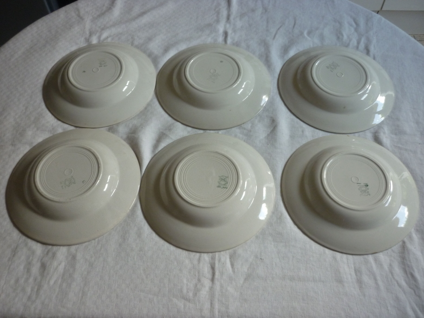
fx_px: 404
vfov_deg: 42.9
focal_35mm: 33
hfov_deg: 55.4
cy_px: 159
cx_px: 212
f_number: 2.8
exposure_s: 1/30
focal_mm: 5.5
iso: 200
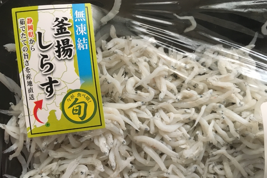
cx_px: 133
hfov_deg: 60.3
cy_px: 97
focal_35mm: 31
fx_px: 230
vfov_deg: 42.3
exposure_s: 1/25
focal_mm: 4.15
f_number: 2.2
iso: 200
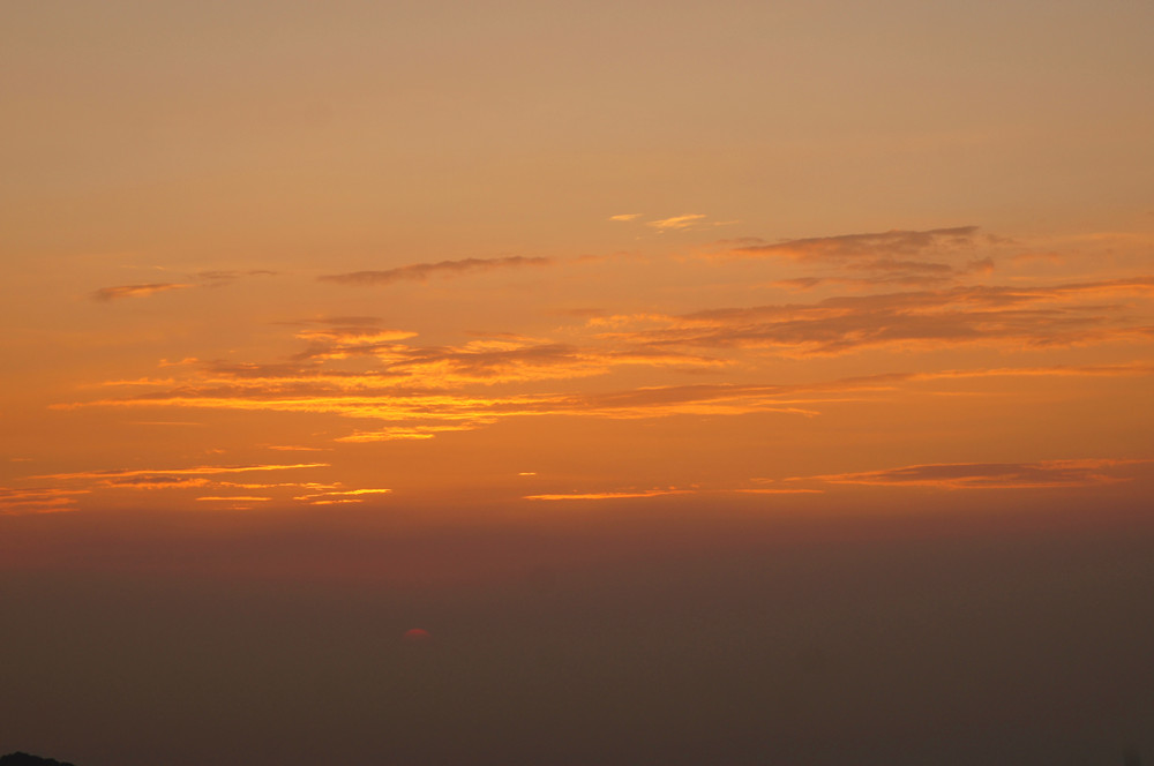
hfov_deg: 18.2
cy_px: 383
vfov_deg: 12.1
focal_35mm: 112
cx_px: 577
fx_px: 3602
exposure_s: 1/160
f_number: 6.3
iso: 100
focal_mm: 75
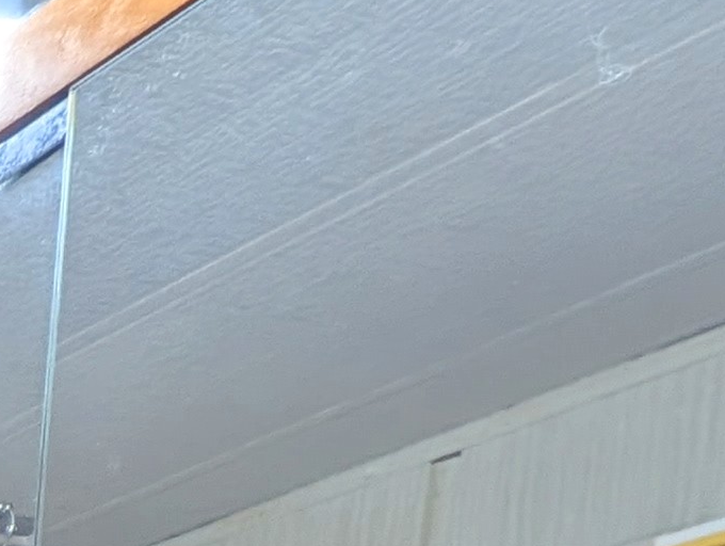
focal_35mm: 72
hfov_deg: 12.9
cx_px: -1259
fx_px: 1510
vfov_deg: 12.6
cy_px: 1496
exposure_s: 1/30
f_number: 1.95
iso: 38
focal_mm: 2.23
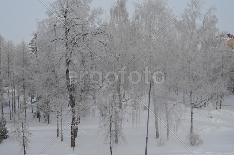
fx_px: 272
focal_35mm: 42
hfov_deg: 46.5
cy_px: 78
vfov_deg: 31.7
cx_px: 117
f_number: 8
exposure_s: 1/250
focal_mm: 28
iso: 125
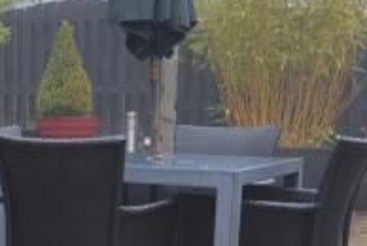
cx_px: -125
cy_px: 211
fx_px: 807
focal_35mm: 79
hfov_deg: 22.6
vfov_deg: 17.1
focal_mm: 10
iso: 400
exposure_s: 1/60
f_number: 3.5
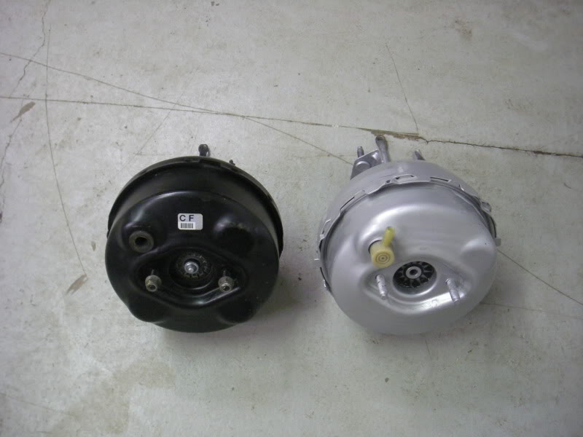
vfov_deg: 40.7
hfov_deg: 52.6
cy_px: 218
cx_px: 292
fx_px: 589
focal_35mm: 35
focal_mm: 5.7
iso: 400
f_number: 2.8
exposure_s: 1/22.5
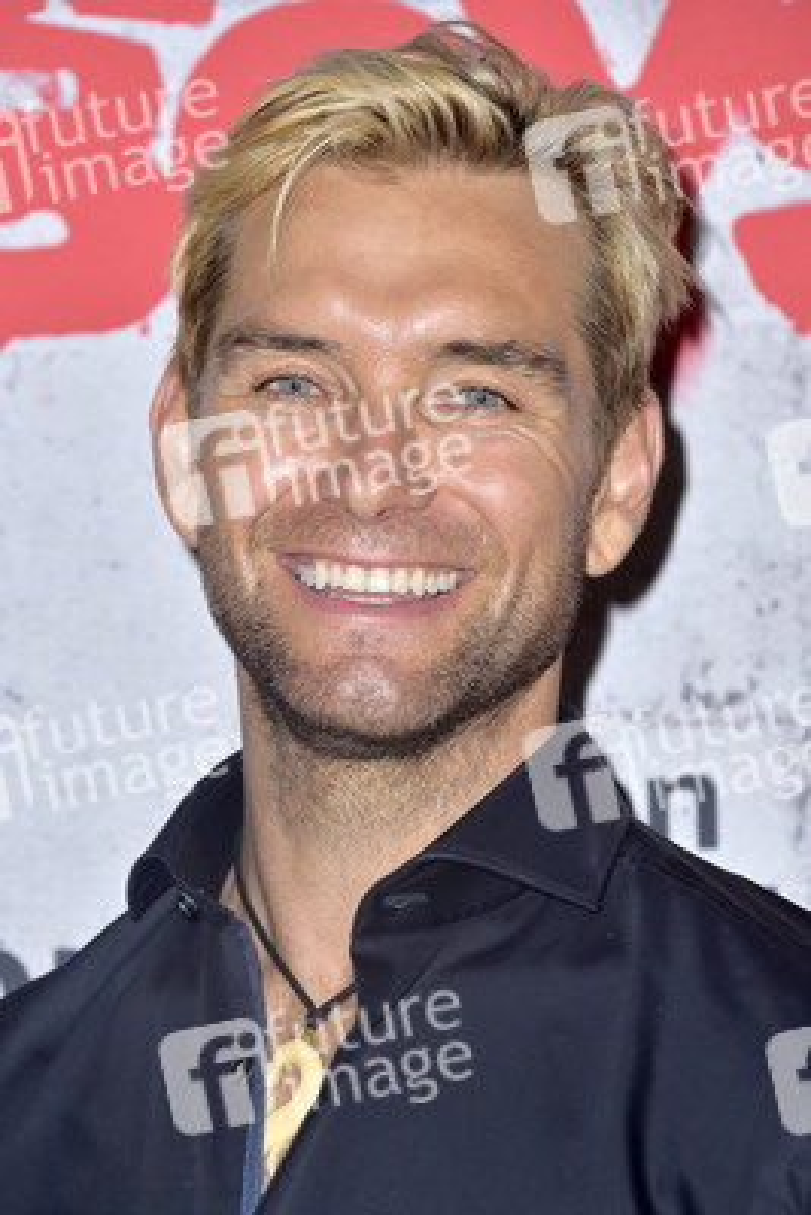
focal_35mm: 190
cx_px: 406
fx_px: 6414
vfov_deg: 10.8
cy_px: 608
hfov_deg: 7.2
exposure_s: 1/250
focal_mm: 190
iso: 320
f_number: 7.1
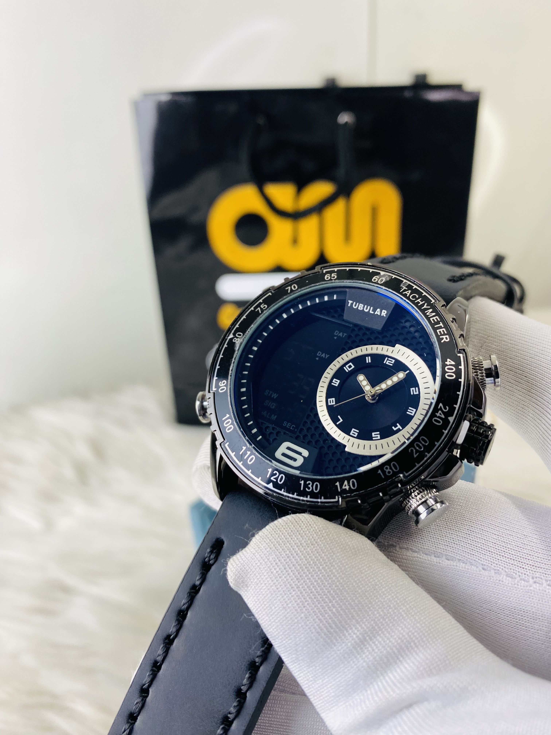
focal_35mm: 25
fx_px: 531
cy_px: 368
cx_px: 276
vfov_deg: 69.4
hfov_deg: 54.9
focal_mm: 4.25
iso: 50
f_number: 1.8
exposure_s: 1/100
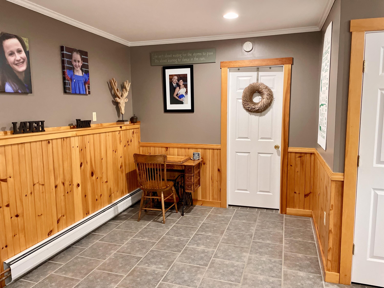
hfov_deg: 67.3
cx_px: 192
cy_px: 144
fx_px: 288
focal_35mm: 26
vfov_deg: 53.1
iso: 400
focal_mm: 4.2
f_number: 1.6
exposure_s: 1/40
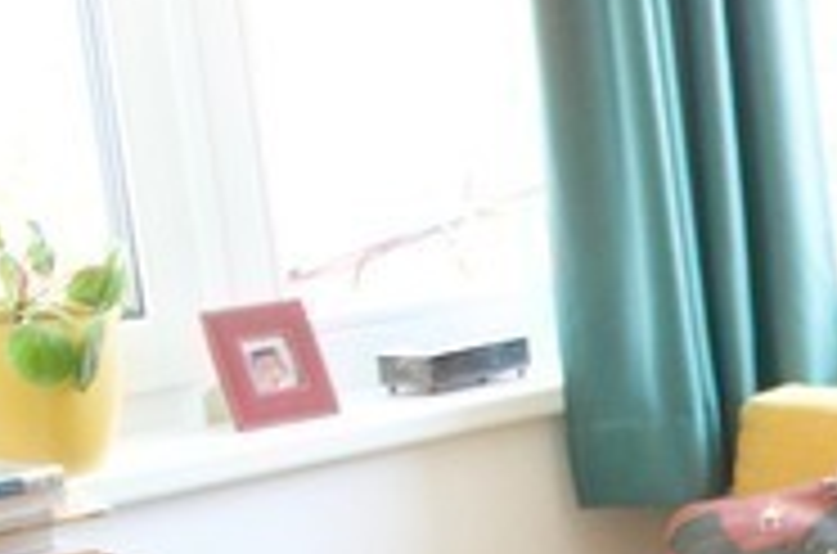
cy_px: 919
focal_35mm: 149
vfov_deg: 8.9
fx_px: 3455
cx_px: 1935
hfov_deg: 11.6
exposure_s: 1/60
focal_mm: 18
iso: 1000
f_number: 4
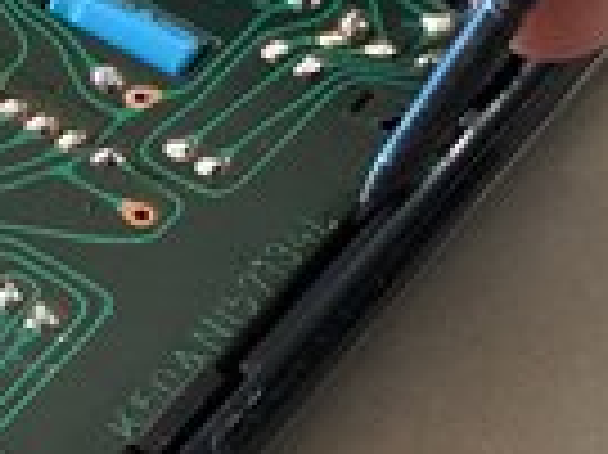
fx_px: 2387
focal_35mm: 136
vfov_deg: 10.9
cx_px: -59
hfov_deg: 14.2
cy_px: 234
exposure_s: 1/24
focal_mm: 3.3
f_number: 2.4
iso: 640
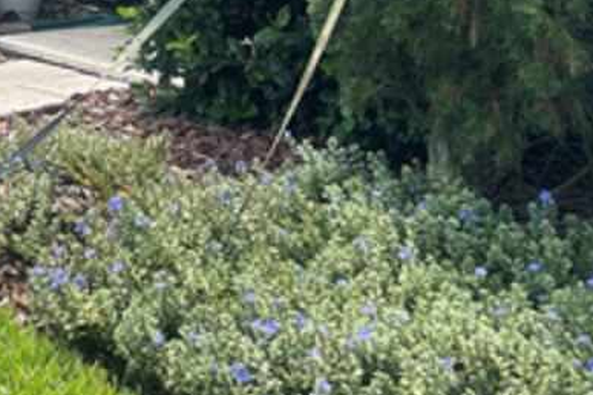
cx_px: -162
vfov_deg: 14.2
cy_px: -305
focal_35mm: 86
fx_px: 1417
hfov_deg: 21.5
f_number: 1.6
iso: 32
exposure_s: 1/855
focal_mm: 5.1
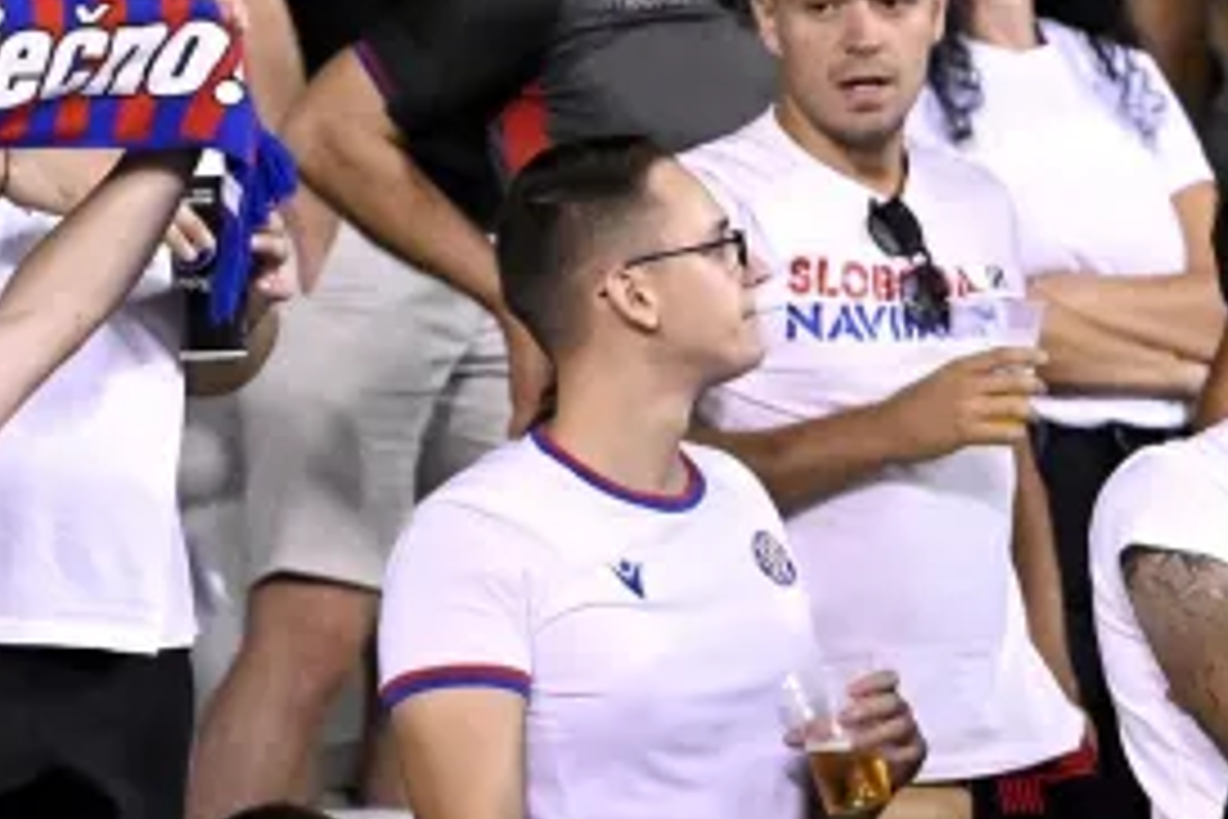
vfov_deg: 1.2
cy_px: -61
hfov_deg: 1.9
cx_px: 144
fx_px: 37997
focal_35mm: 1114
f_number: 4
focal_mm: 400
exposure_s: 1/800
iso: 6400
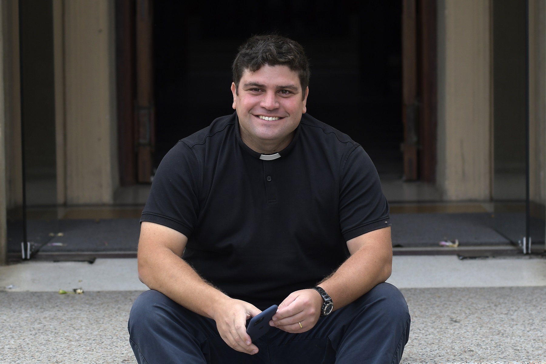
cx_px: 273
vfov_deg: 10.6
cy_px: 182
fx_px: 1956
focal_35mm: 129
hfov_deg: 15.9
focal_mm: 86
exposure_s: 1/1000
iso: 500
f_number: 4
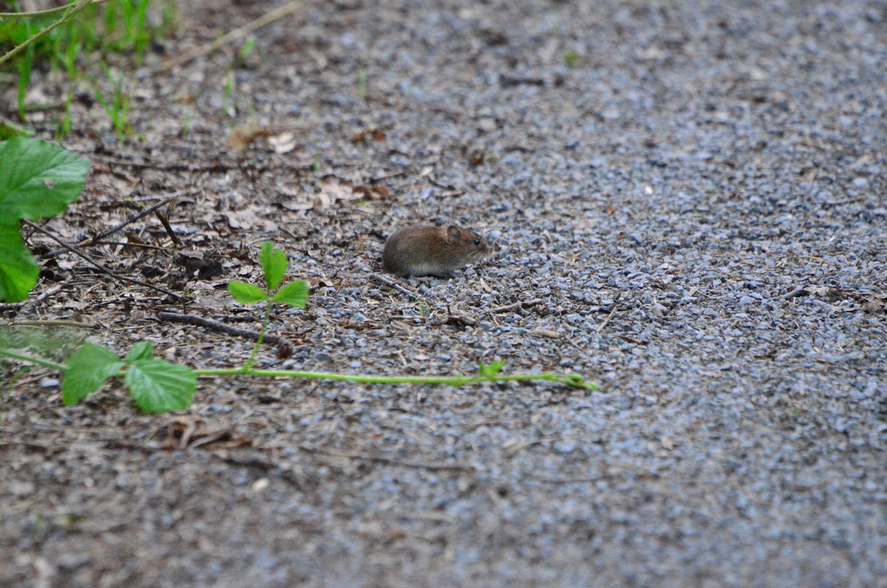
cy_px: 294
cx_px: 444
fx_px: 18440
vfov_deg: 1.8
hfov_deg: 2.8
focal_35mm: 750
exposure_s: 1/800
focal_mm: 500
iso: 6400
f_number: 8
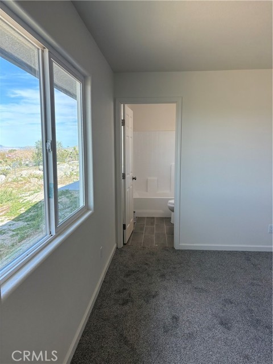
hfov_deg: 53.1
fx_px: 273
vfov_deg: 67.3
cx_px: 136
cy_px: 182
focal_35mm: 26
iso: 64
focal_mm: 5.96
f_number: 1.6
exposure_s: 1/220
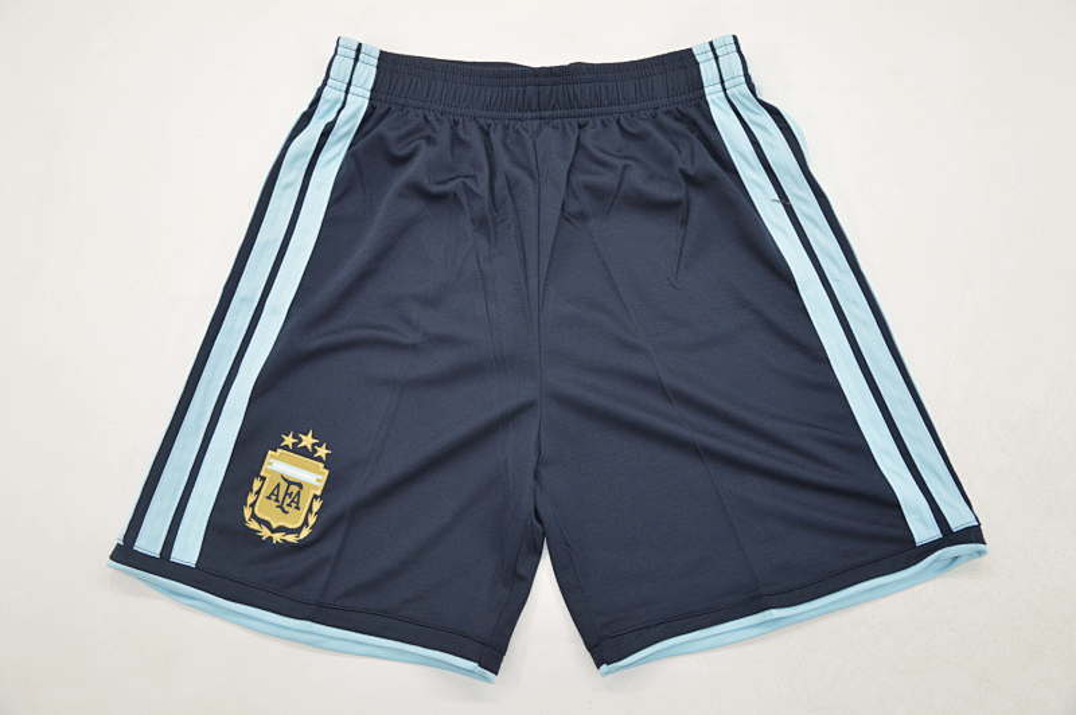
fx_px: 1254
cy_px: 358
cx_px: 538
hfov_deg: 46.4
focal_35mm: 42
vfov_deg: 31.8
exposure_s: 1/200
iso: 400
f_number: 4
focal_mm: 28
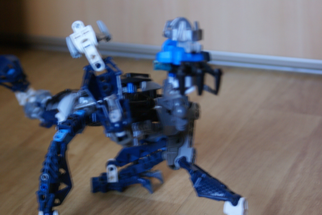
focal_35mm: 105
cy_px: 108
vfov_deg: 13.1
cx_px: 161
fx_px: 940
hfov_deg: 19.4
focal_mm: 70
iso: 400
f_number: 5.6
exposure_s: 1/8
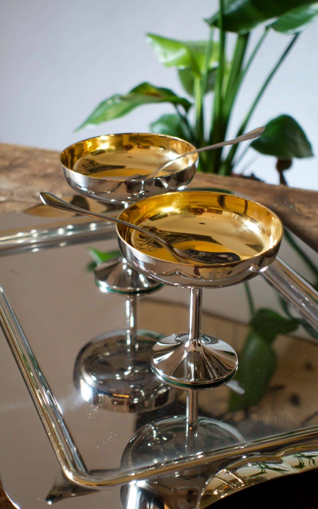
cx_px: 151
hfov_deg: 19.1
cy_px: 257
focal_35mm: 68
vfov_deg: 30.2
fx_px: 943
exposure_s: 1/60
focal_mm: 24.4
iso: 800
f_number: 2.8
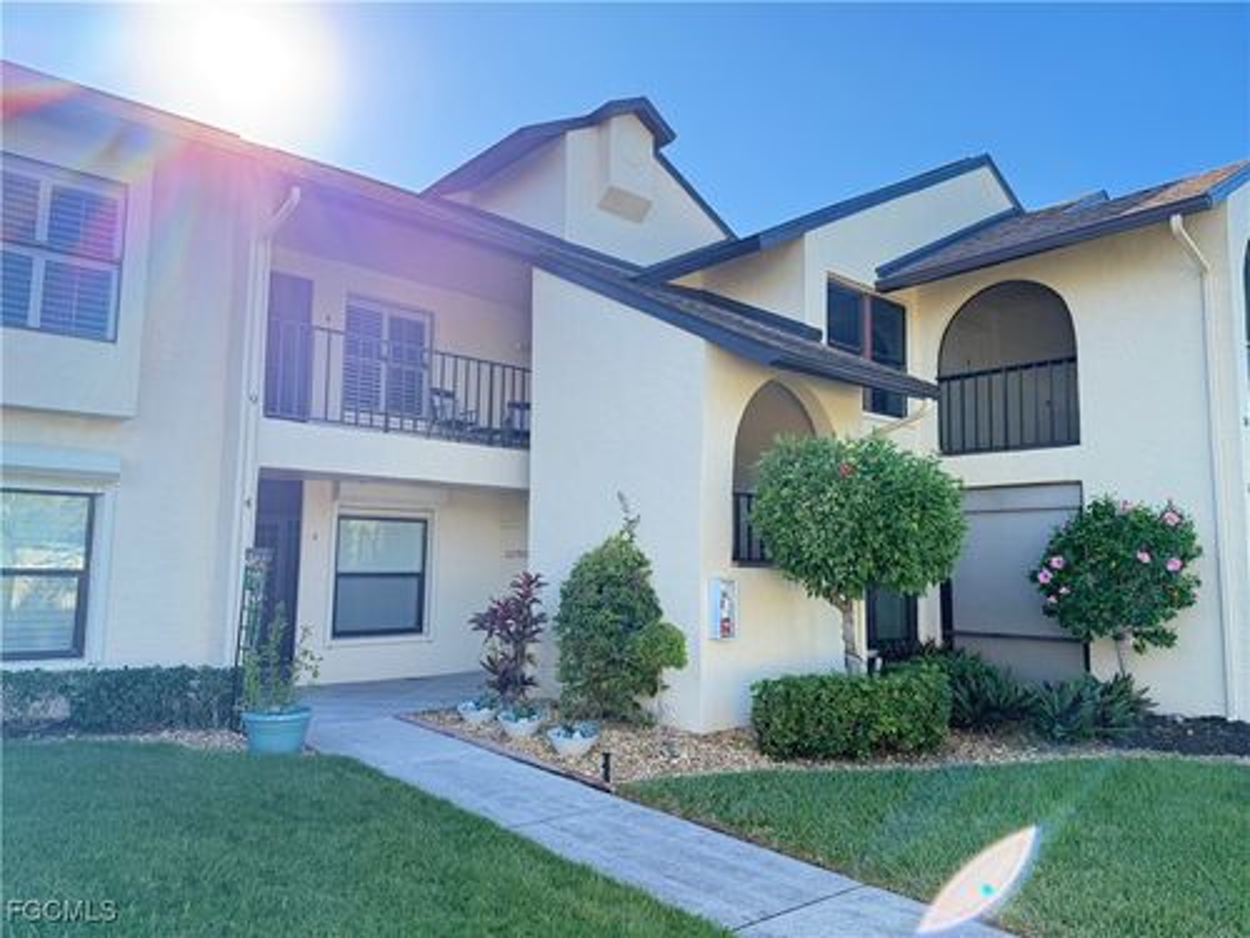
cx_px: 625
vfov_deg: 56.8
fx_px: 867
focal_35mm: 24
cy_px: 469
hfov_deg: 71.6
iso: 100
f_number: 1.78
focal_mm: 6.76
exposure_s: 1/813
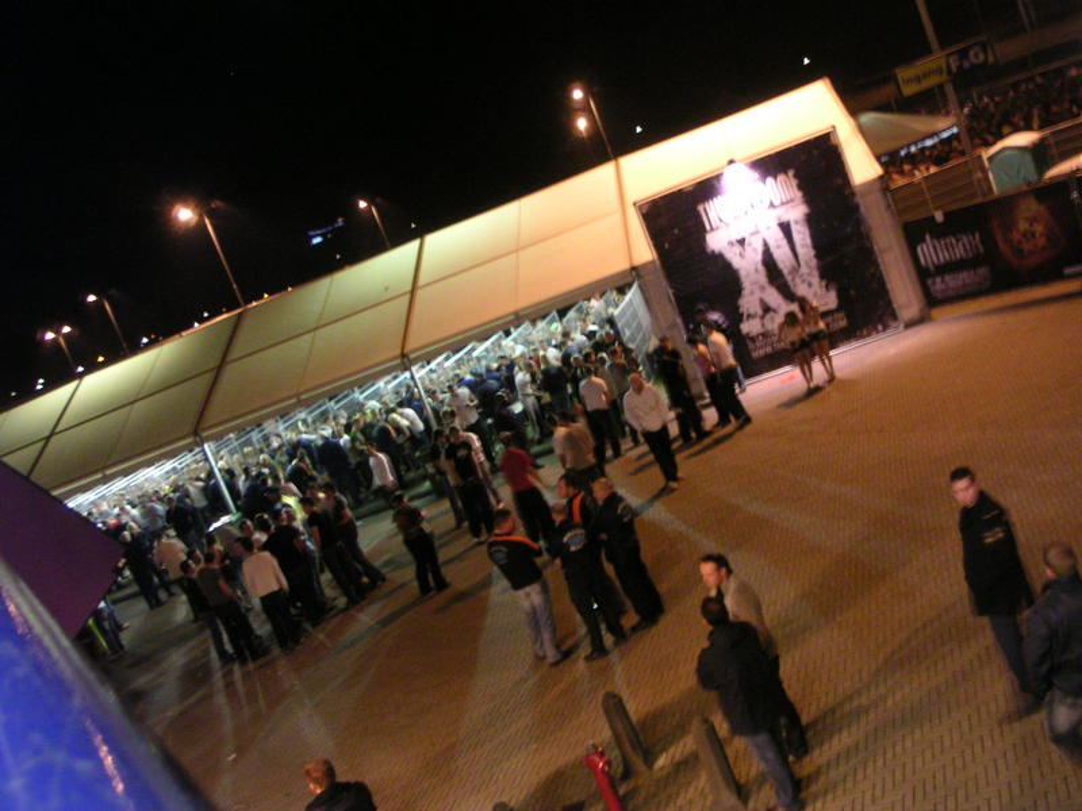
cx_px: 541
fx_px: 1188
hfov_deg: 49.0
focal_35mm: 38
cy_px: 406
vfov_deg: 37.7
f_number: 2.8
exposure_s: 1/4
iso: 200
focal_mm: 6
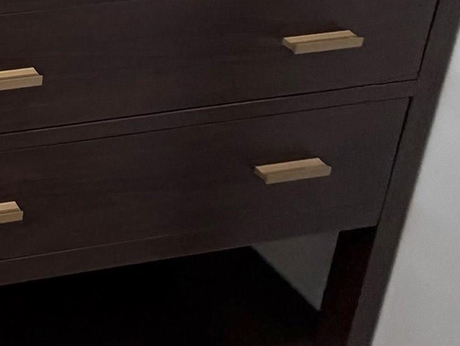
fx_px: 705
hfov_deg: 22.2
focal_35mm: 53
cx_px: -364
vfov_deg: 19.7
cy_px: -290
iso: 160
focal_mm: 2.22
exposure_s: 1/120
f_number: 2.2
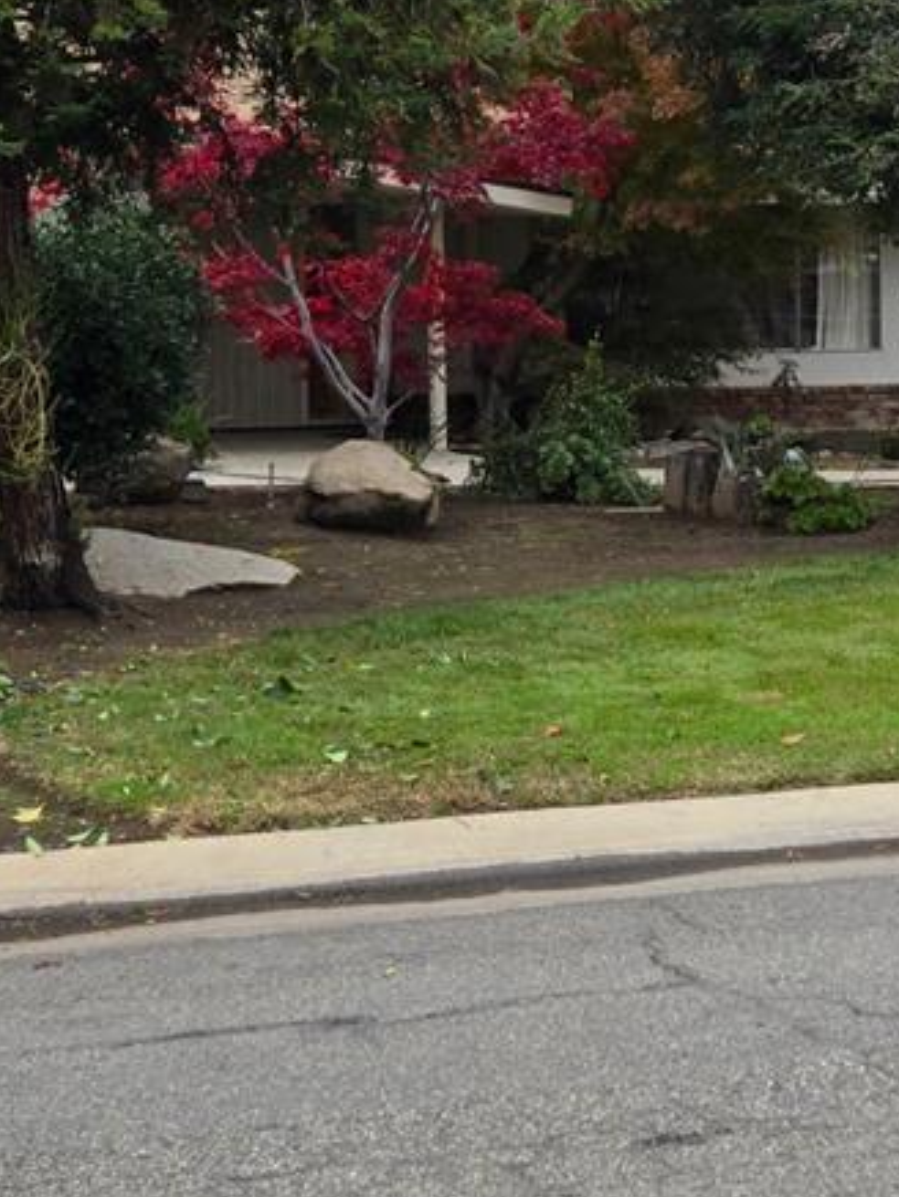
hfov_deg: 18.6
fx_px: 2734
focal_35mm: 79
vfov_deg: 24.6
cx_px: 656
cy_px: 446
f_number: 1.8
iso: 80
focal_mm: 5.4
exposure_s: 1/1055
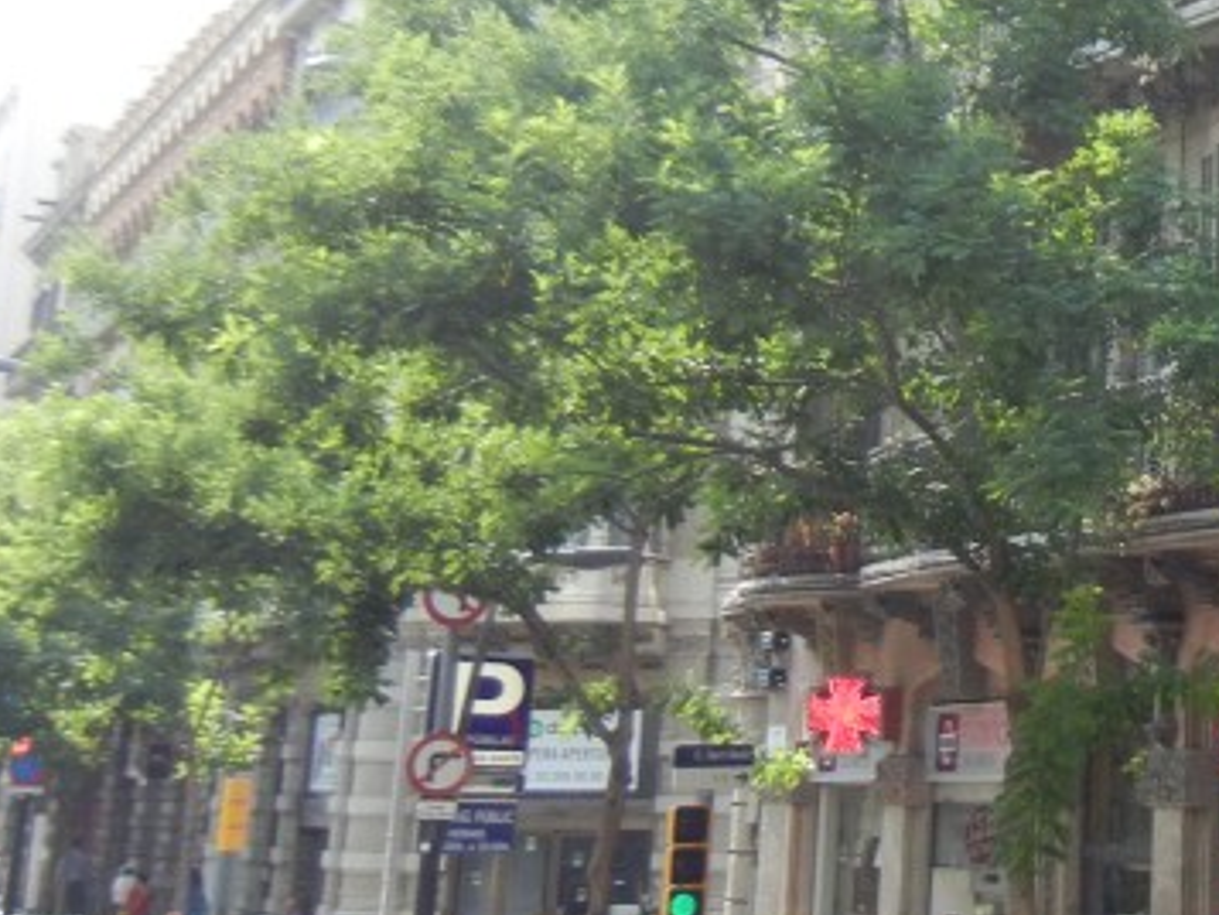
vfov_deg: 16.7
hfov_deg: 21.1
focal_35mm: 86
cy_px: -72
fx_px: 3030
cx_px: 1485
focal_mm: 5.4
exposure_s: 1/250
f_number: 3.5
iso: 295
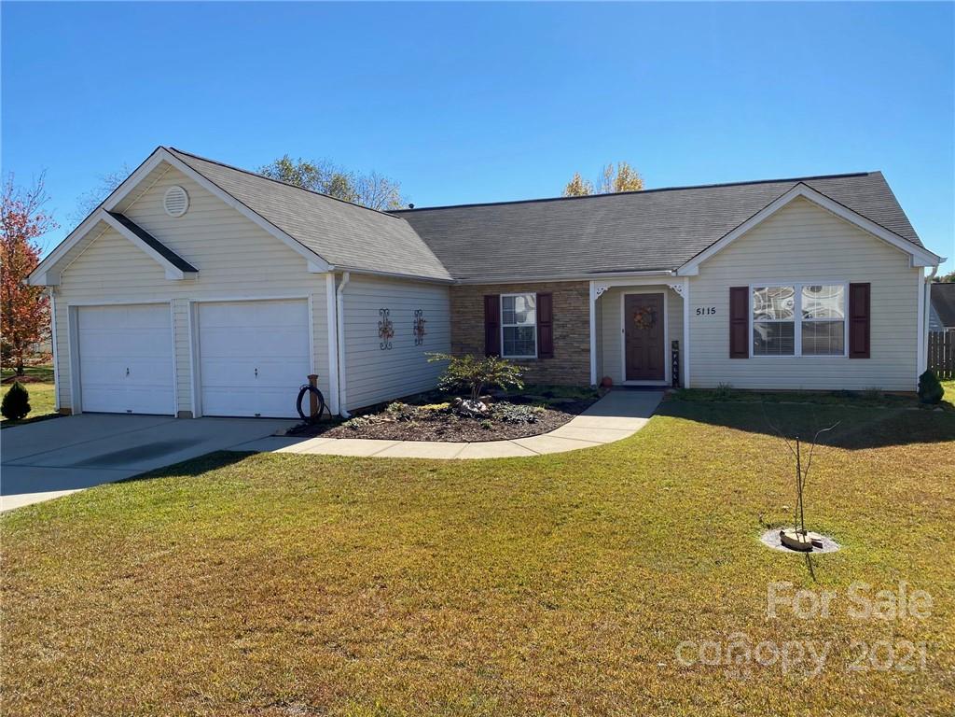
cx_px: 478
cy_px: 358
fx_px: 717
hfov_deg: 67.3
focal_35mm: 26
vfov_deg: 53.1
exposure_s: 1/2755
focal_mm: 4.25
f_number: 1.8
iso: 32
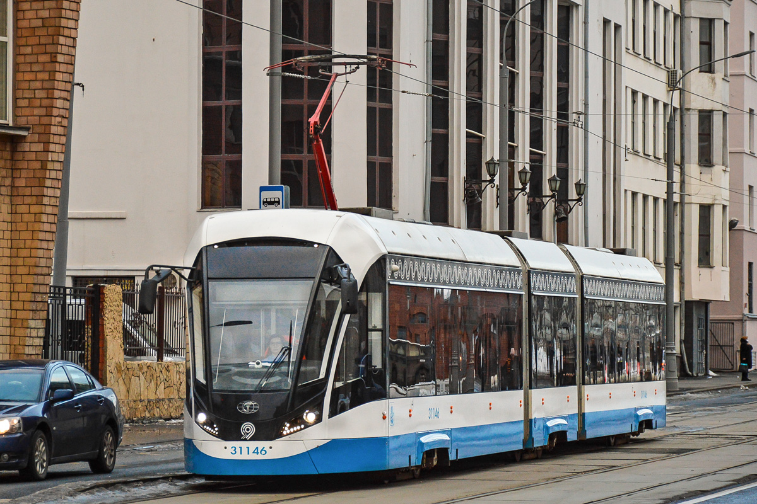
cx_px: 378
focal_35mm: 150
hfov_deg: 13.7
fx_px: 3154
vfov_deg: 9.1
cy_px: 252
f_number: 5.6
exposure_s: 1/400
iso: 800
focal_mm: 100
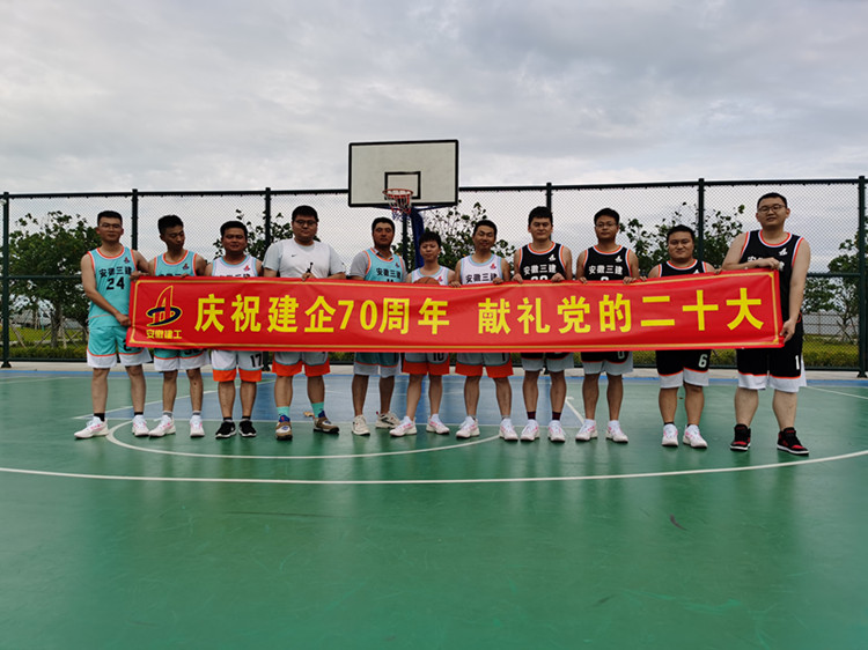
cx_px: 434
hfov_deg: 65.3
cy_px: 325
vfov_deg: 51.3
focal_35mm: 27
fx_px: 677
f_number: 1.6
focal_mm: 5.56
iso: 50
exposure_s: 1/2304
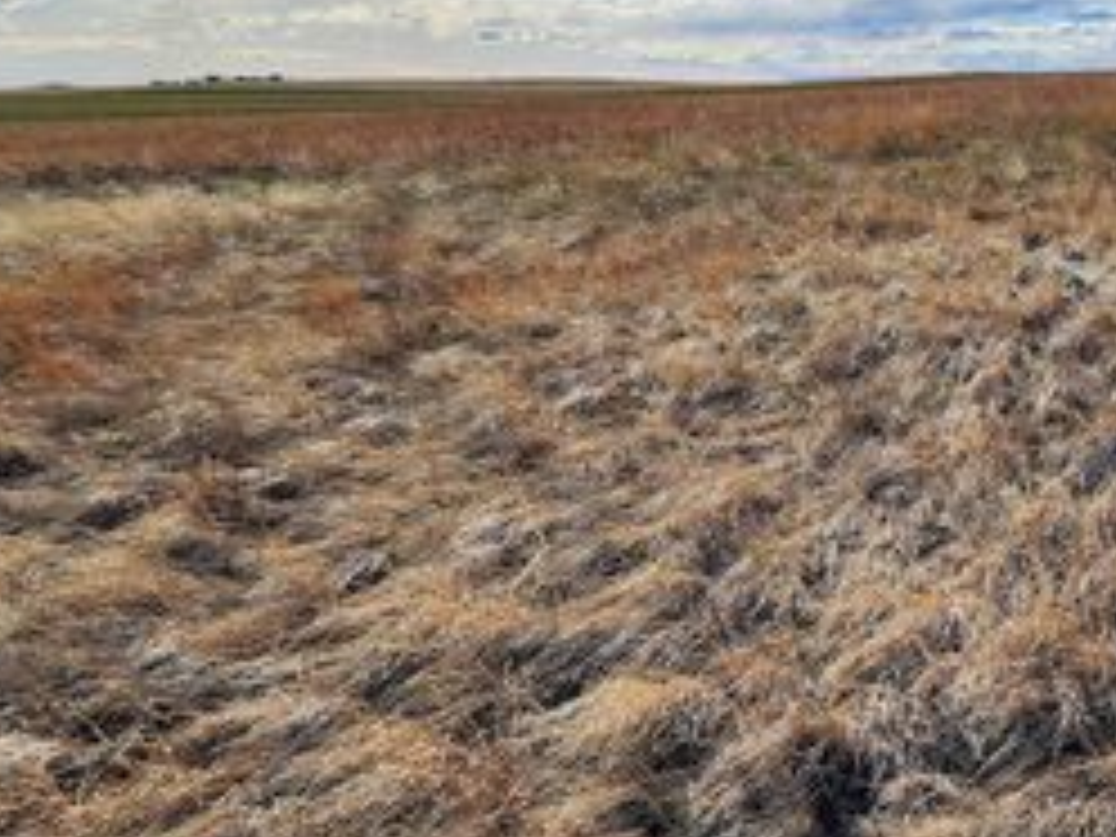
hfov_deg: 44.4
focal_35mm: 40
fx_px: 1290
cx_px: 898
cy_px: 385
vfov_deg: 35.9
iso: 12
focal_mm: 6.4
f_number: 1.8
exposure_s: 1/2500
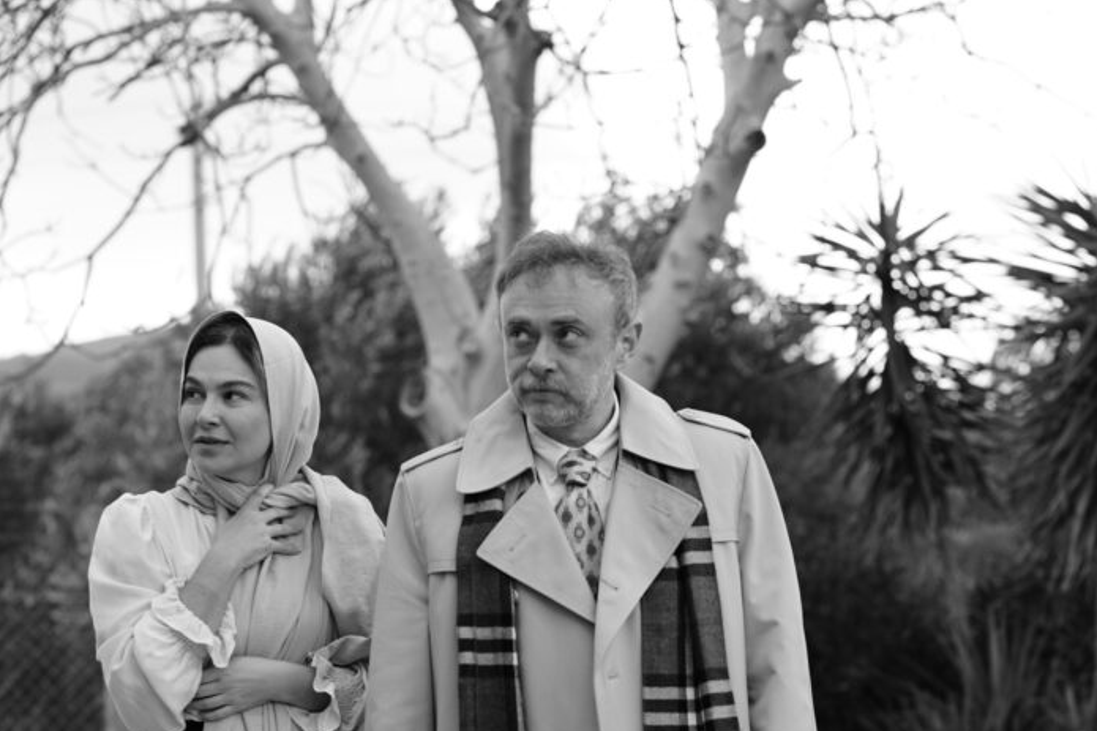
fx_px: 4630
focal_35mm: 152
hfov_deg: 13.5
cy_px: 423
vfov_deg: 9.0
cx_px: 609
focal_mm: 126
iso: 1000
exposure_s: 1/640
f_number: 5.6
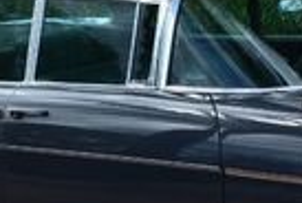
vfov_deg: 8.9
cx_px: 242
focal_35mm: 154
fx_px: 1295
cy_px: 178
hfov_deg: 13.2
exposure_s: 1/250
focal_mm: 22
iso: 400
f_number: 10
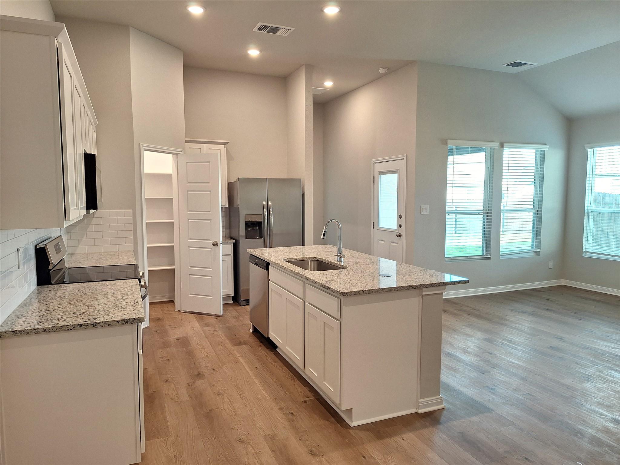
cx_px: 310
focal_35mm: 23
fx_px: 412
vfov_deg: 58.9
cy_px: 232
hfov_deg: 73.9
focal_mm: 5.54
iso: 50
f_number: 1.8
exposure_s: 1/60.2
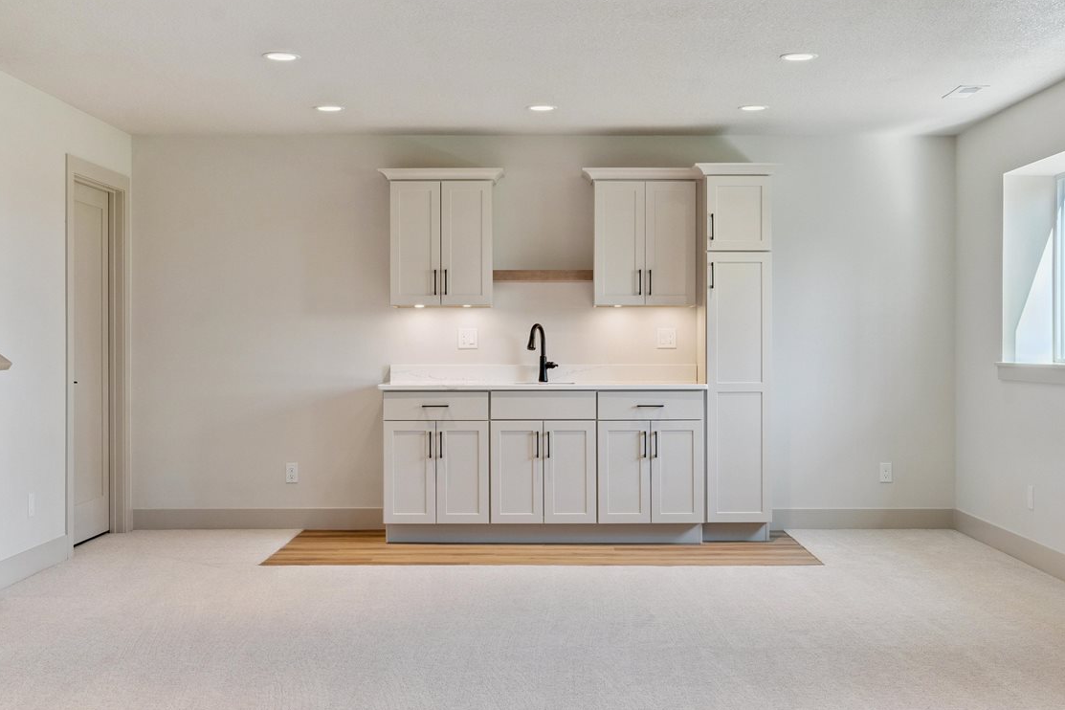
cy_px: 333
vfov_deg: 29.2
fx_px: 1361
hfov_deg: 42.7
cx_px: 546
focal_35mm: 46
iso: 400
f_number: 10
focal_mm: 27
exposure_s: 1/10
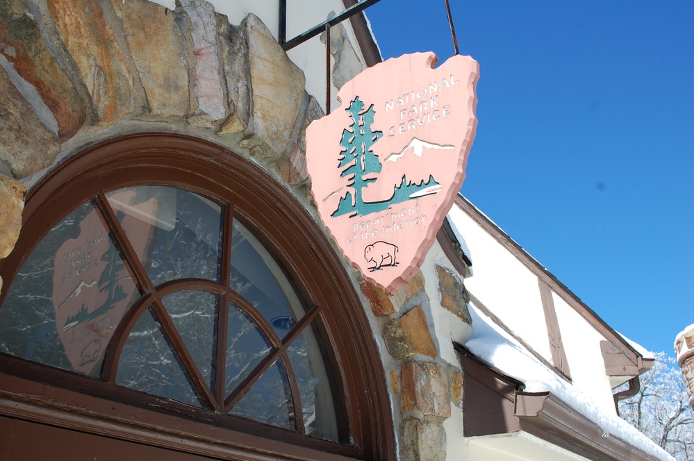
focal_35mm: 33
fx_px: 636
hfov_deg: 57.3
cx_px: 347
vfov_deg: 39.9
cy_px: 230
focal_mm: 22
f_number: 9
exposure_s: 1/320
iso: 200
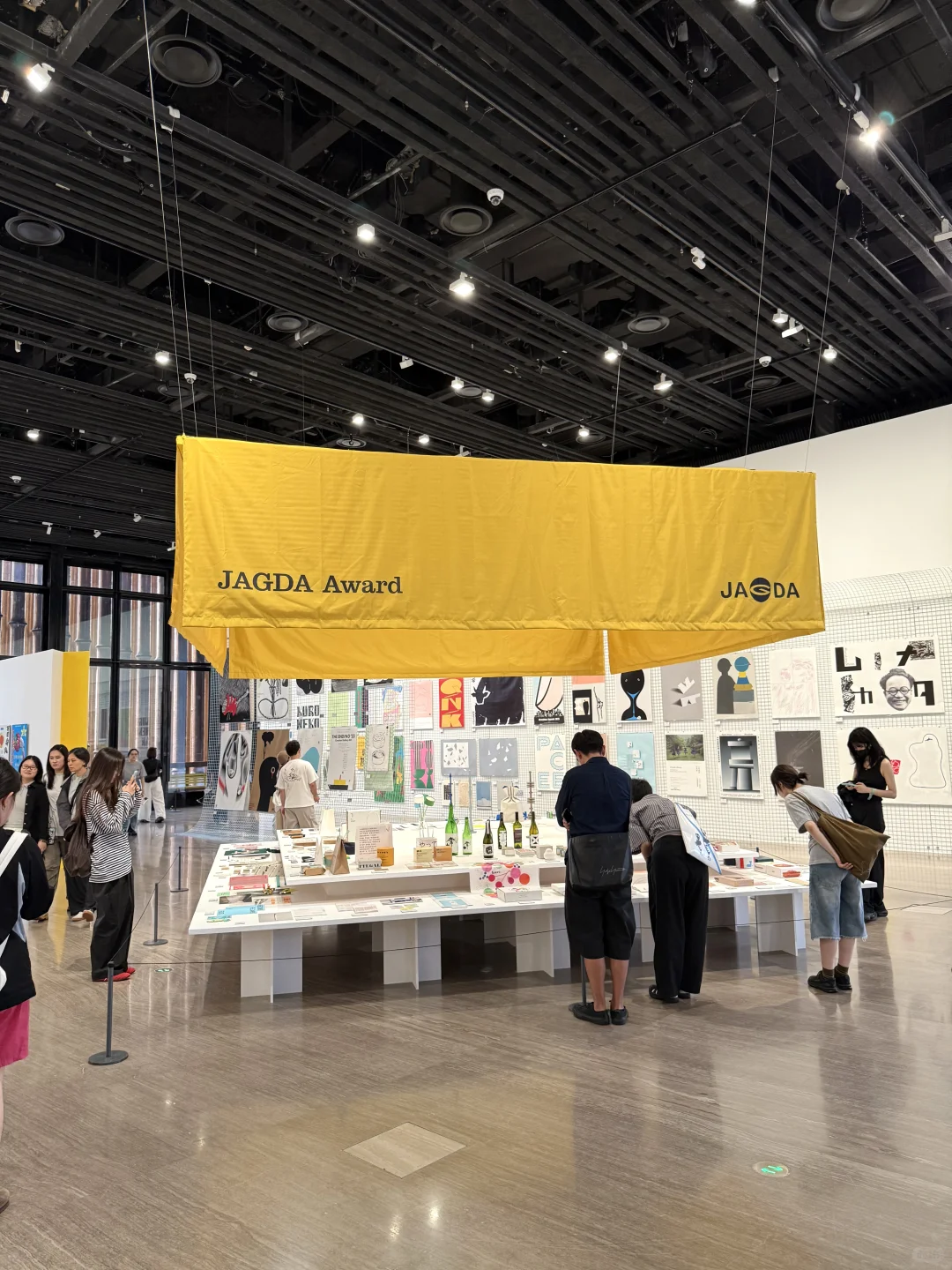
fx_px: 880
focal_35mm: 24
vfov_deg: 71.6
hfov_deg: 56.8
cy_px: 635
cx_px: 476
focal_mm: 6.76
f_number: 1.78
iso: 200
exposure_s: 1/60
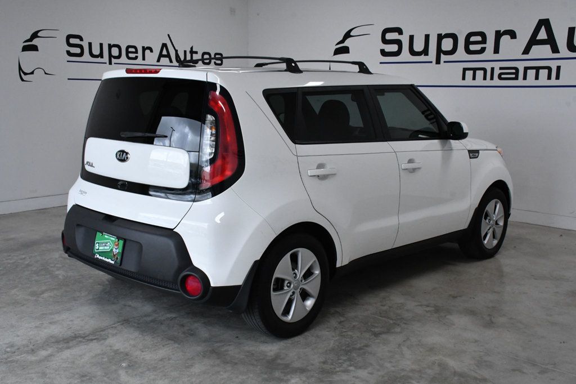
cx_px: 288
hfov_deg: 49.6
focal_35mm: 39
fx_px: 624
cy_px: 192
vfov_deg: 34.2
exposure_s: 1/500
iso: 2500
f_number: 11
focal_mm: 26
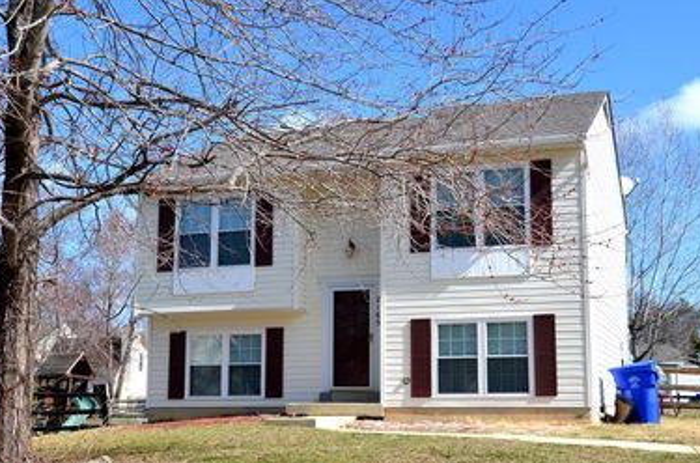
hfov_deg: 41.0
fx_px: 931
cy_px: 277
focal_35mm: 48
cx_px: 414
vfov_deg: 27.9
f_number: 8
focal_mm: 24
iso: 100
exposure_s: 1/250
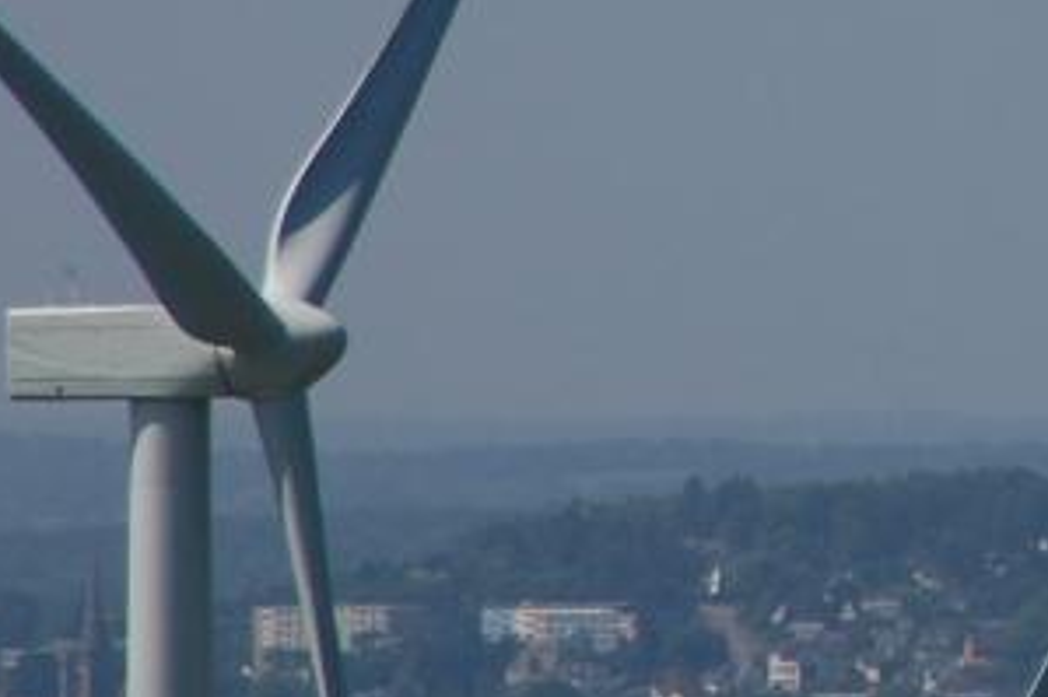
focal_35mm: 488
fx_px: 14189
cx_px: 1300
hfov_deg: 4.2
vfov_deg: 2.8
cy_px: -107
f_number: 8
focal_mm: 95
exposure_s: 1/1000
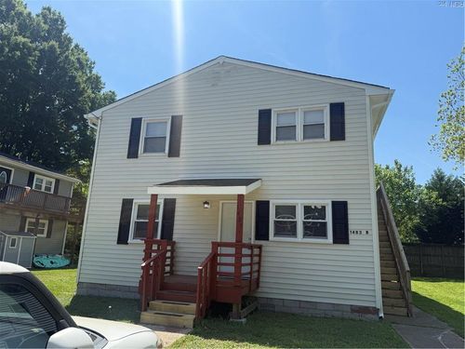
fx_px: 322
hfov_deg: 71.6
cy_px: 174
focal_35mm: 24
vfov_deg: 56.8
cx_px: 232
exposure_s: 1/4405
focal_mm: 6.76
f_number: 1.78
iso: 80
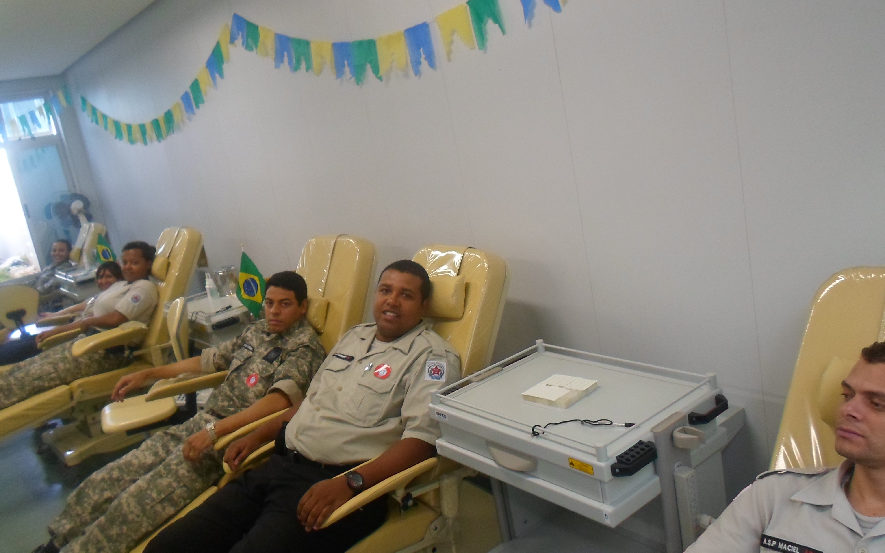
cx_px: 461
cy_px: 268
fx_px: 699
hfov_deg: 64.6
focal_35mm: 29
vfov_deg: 43.1
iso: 100
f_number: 2.5
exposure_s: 1/30
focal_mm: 4.5
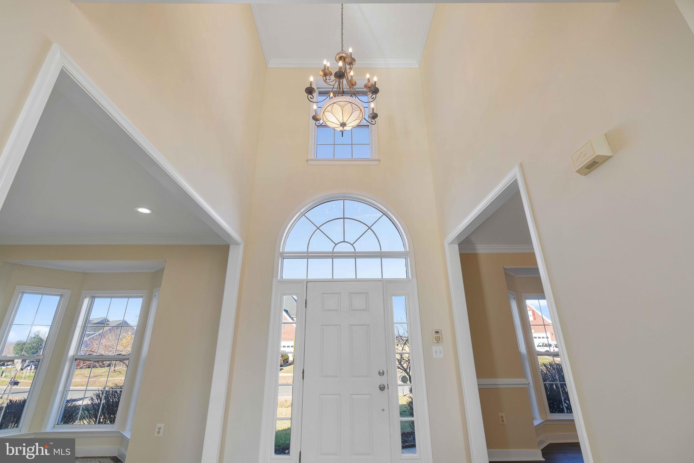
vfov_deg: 73.7
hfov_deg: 96.7
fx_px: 308
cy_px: 232
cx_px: 347
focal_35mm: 16
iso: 160
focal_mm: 16
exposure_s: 1/50
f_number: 8
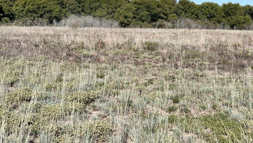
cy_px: 39
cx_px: 122
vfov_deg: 26.3
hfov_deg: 45.5
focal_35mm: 45
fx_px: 302
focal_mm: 5.7
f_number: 1.5
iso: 50
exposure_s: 1/5587
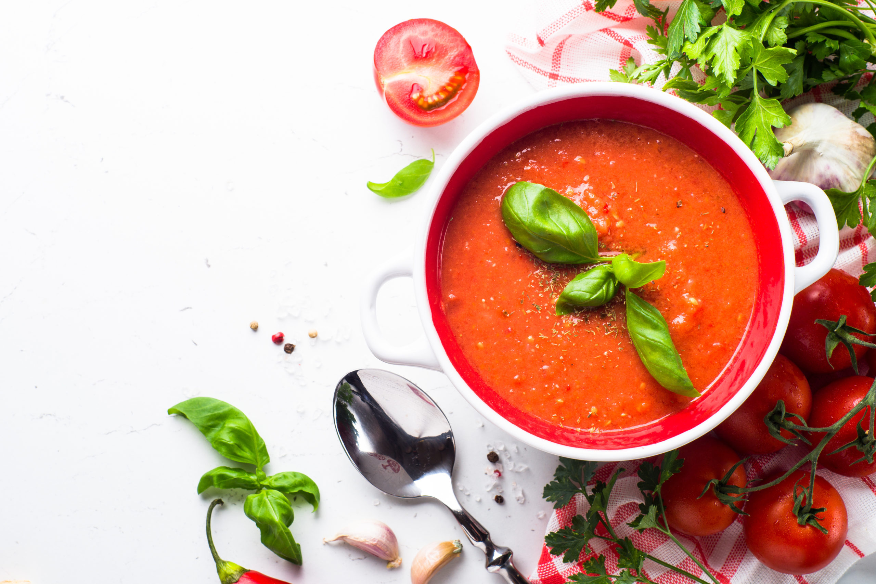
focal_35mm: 50
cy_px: 292
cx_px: 438
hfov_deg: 39.6
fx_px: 1217
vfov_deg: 27.0
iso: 200
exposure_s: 1/2.5
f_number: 9
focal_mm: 50
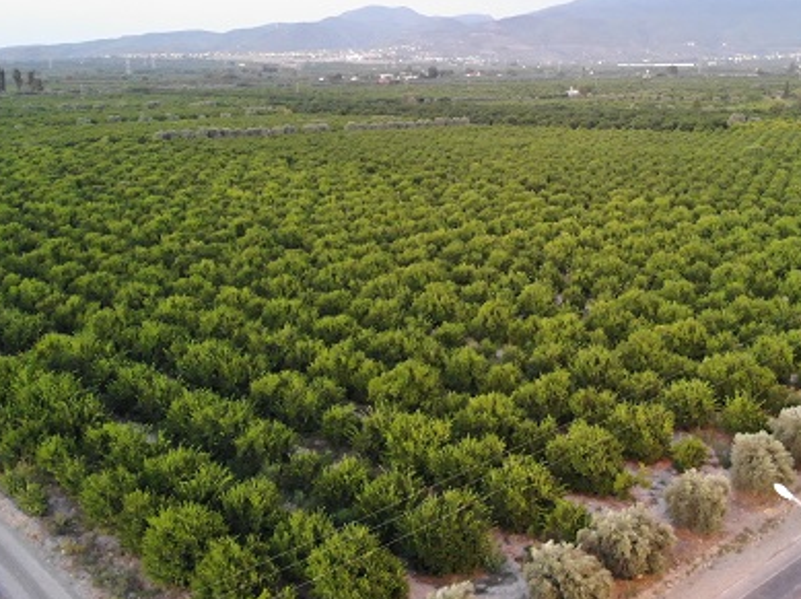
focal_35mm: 37
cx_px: 492
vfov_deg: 38.5
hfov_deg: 49.8
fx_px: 855
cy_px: 250
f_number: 2.8
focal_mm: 4.5
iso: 1250
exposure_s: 1/4
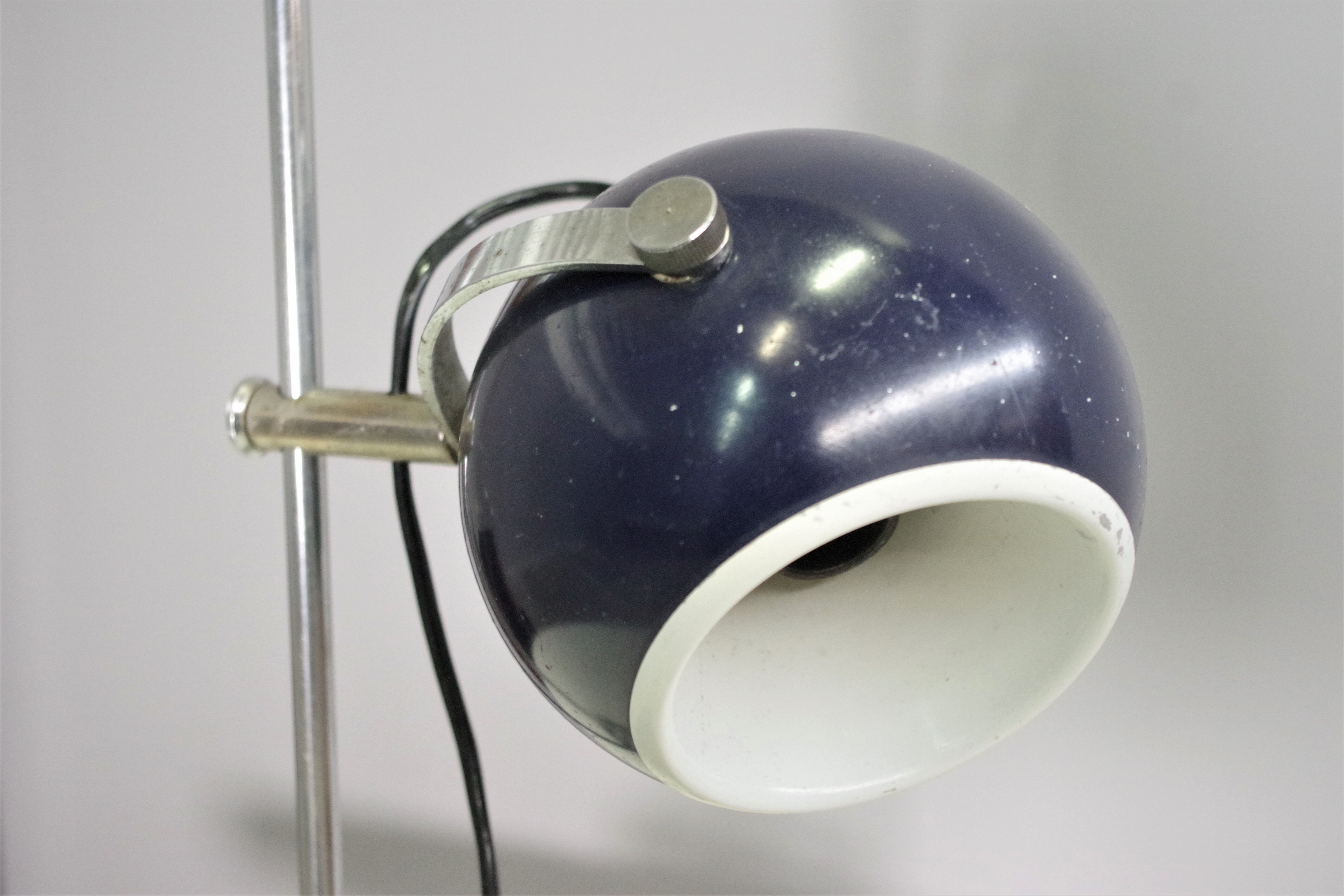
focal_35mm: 49
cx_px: 672
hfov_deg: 40.3
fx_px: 1829
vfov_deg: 27.5
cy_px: 448
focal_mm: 32.5
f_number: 4
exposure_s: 1/60
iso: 3200
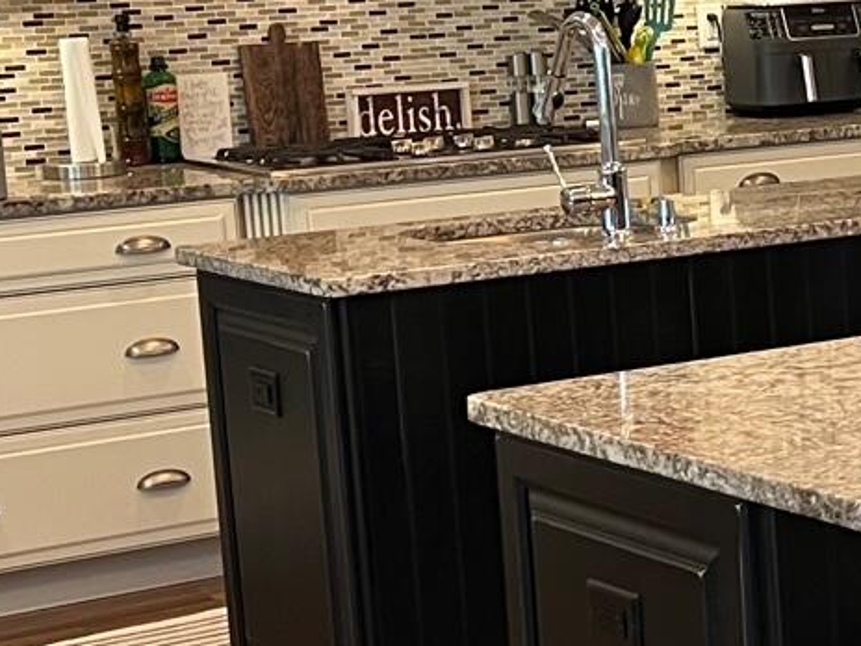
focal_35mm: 113
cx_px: 1329
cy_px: 303
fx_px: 2811
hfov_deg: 15.9
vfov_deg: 13.1
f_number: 1.5
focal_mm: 5.7
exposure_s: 1/60
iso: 100
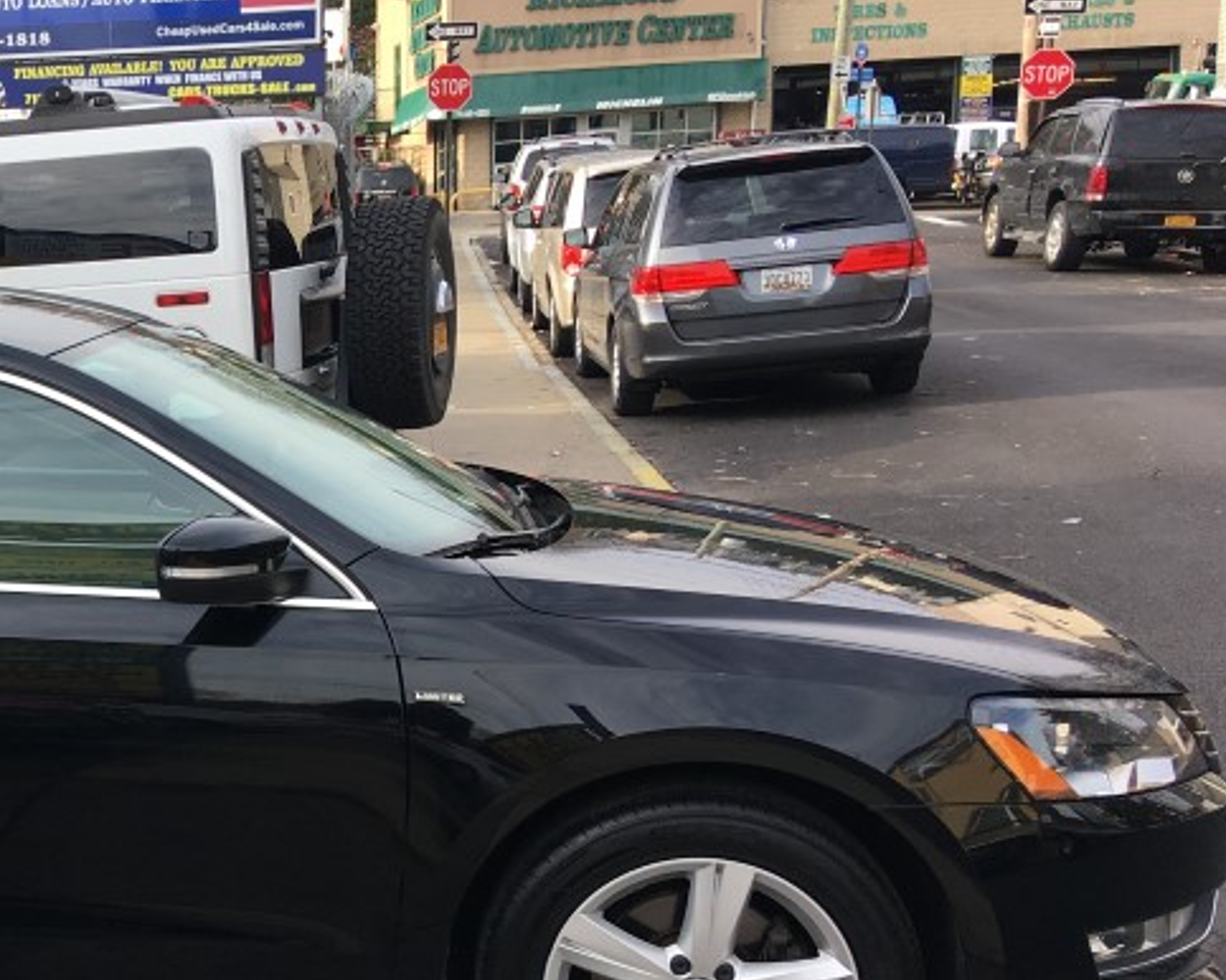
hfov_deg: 29.1
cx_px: -41
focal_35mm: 60
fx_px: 2176
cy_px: 744
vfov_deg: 25.1
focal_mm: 4.15
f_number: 2.2
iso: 25
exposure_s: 1/287
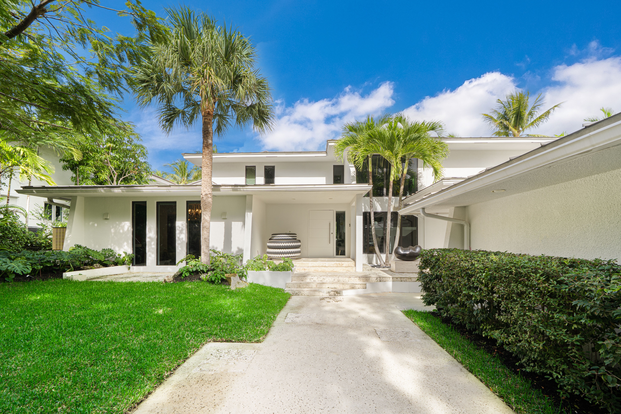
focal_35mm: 13
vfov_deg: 85.4
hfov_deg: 108.3
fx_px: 224
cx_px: 310
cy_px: 207
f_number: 11
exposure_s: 1/30
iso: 100
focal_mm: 13
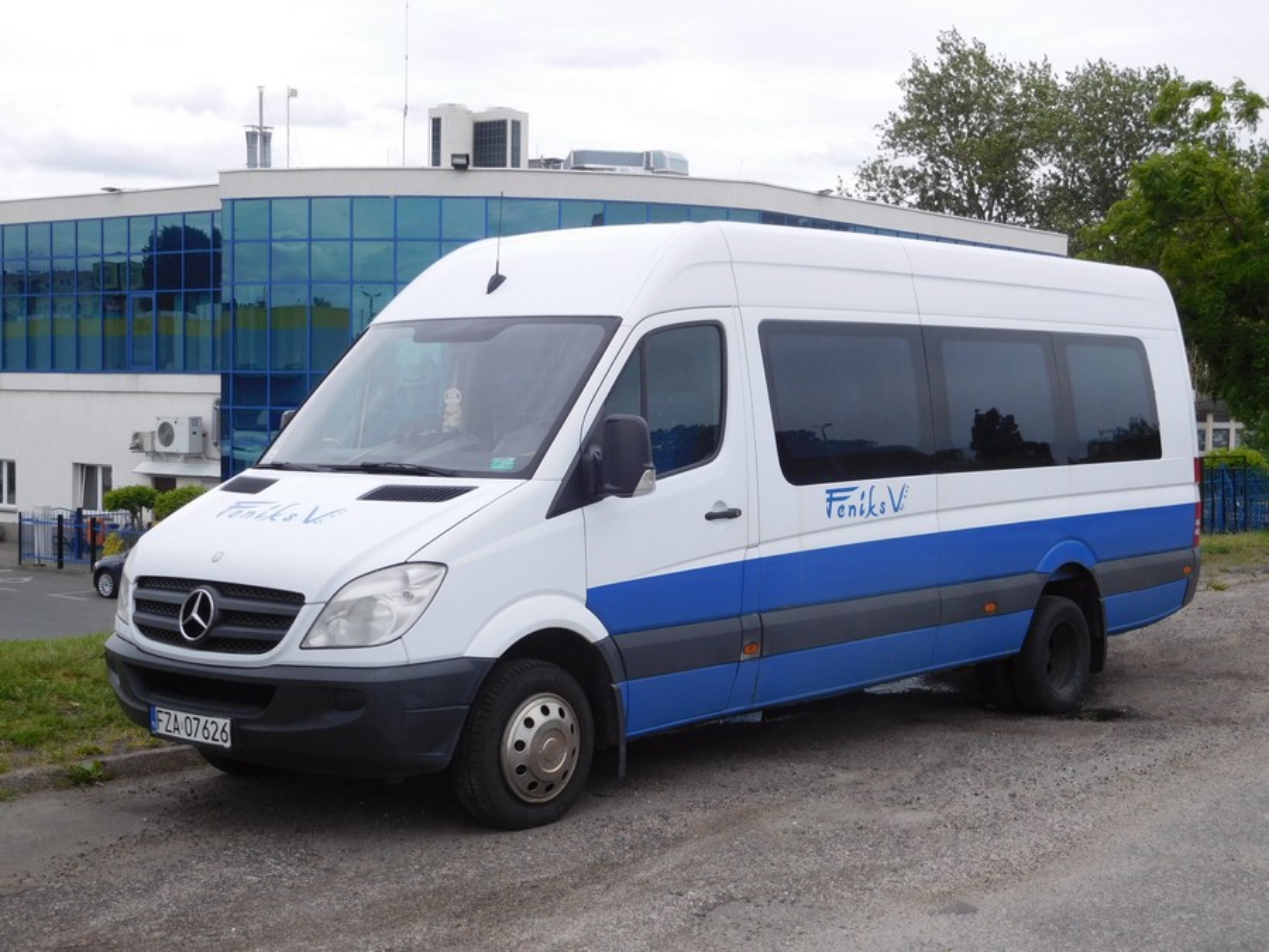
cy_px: 476
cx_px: 634
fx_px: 1833
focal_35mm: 50
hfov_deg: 38.2
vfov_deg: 29.1
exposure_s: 1/500
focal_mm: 8.9
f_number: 4.1
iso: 125
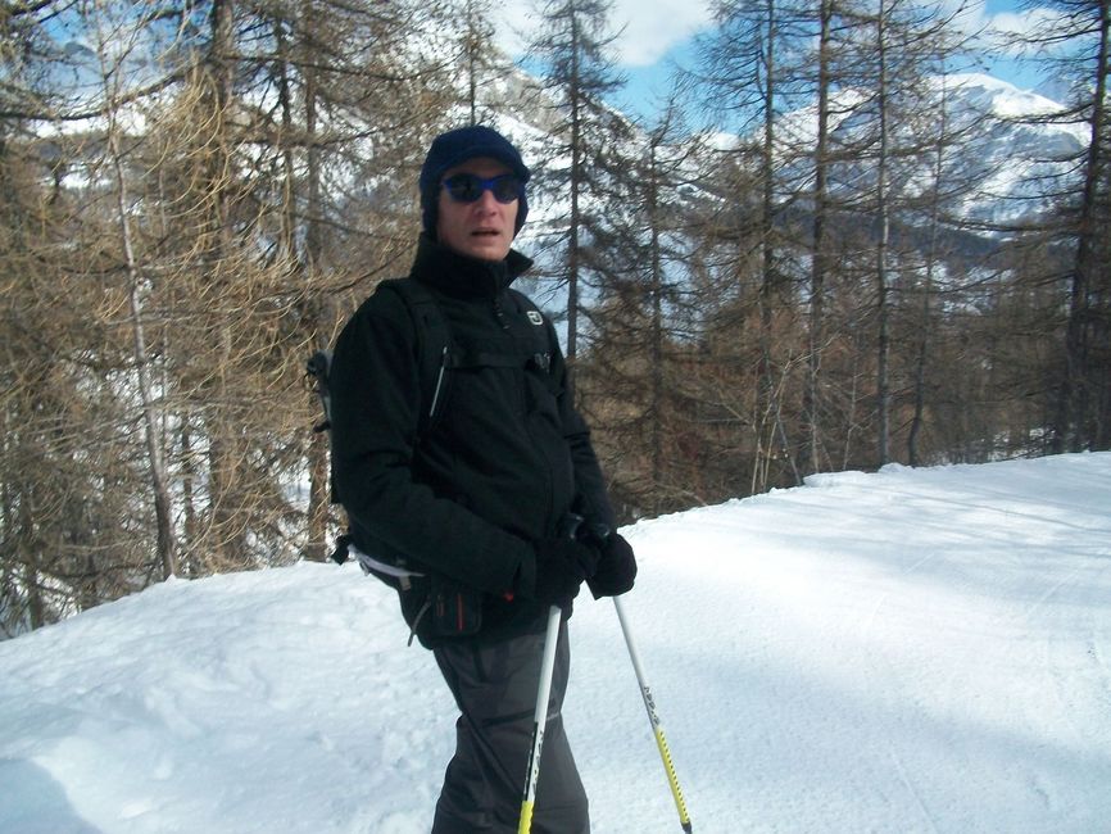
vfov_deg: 41.8
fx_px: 1092
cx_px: 556
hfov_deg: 53.9
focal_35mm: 34
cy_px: 417
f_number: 5.5
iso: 80
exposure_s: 1/500
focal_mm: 5.7
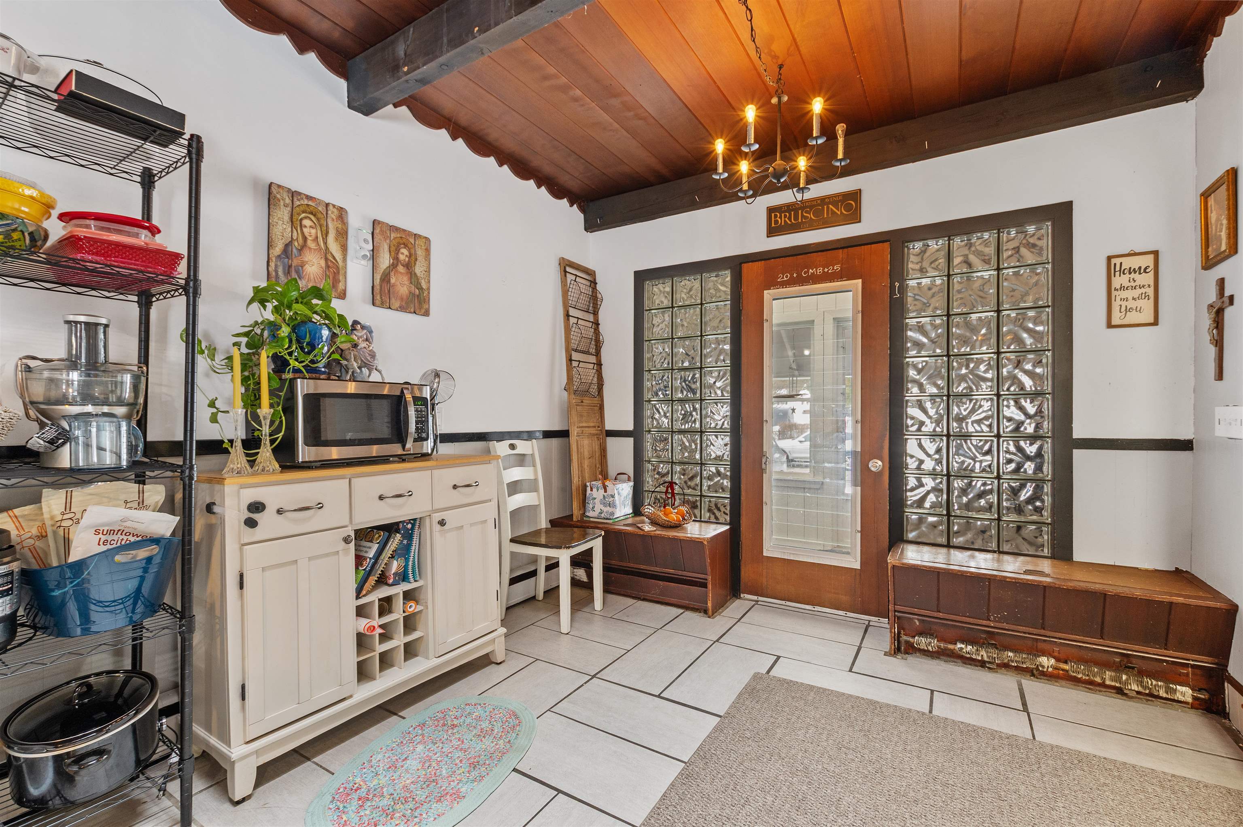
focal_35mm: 15
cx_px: 622
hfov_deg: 100.4
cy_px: 414
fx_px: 518
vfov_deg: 77.2
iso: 64
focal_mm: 10
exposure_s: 1/2
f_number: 8
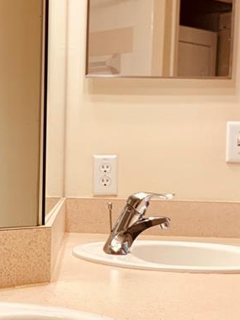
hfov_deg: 17.9
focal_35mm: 82
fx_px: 758
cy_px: 197
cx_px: 66
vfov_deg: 23.8
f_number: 1.8
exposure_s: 1/120
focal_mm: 4.25
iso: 80
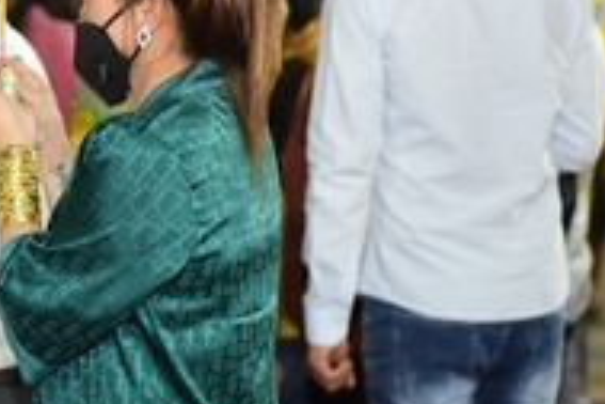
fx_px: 2890
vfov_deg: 8.0
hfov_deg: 11.9
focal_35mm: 172
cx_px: 48
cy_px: 170
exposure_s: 1/160
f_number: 1.8
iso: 2500
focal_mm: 50
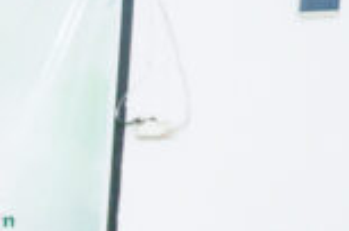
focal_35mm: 135
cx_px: -238
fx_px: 1306
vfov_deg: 9.5
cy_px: 460
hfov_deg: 13.9
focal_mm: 18
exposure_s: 1/125
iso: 4000
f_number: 4
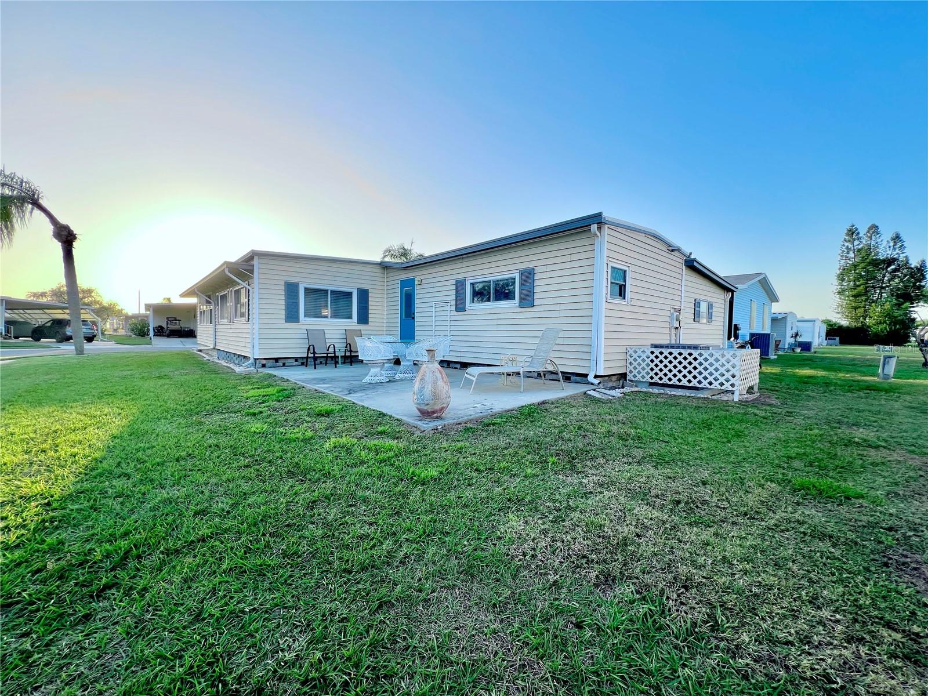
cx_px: 464
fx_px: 349
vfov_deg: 89.9
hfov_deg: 106.2
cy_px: 348
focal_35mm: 13
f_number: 1.8
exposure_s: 1/279
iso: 32
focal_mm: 1.57
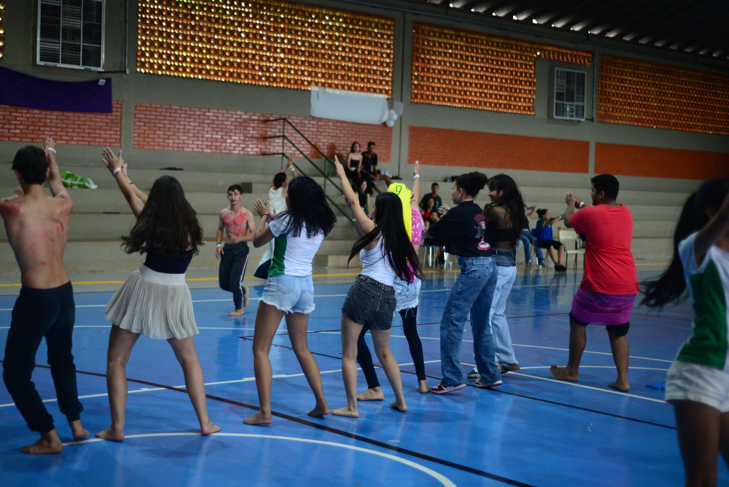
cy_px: 235
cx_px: 347
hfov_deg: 36.9
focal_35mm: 54
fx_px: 1094
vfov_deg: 25.1
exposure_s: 1/500
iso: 2500
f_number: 1.8
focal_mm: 50
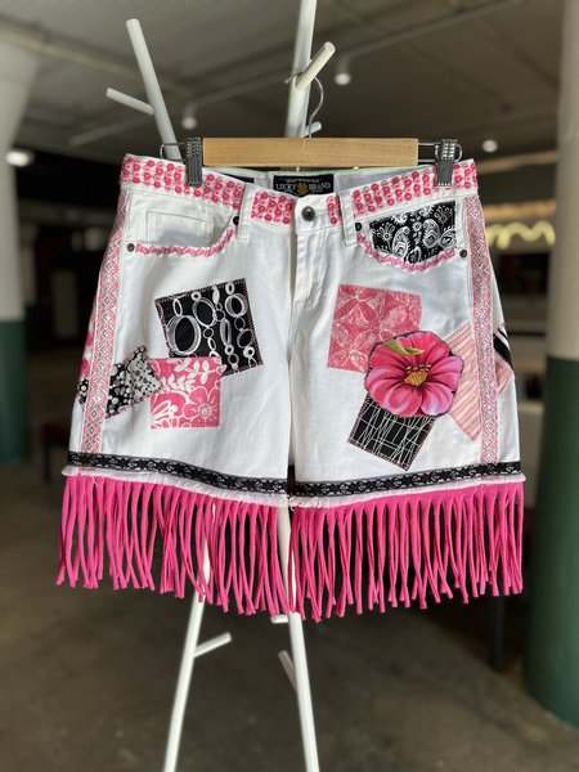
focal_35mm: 26
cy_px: 386
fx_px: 580
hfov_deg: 53.1
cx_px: 290
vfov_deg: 67.3
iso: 50
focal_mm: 5.7
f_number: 1.5
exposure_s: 1/361
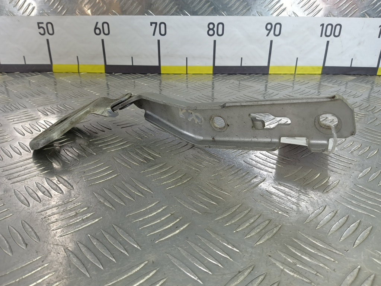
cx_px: 190
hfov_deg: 73.9
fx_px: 253
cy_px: 143
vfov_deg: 58.9
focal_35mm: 23
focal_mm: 4.11
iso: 152
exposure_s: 1/100
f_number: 1.6
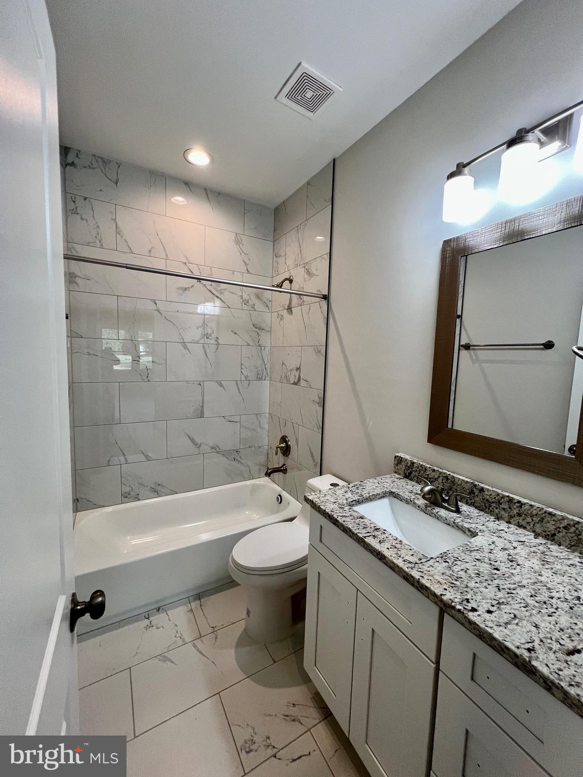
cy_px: 388
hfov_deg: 89.9
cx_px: 292
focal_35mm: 13
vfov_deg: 106.2
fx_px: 292
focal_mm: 1.57
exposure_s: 1/120
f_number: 1.8
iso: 100
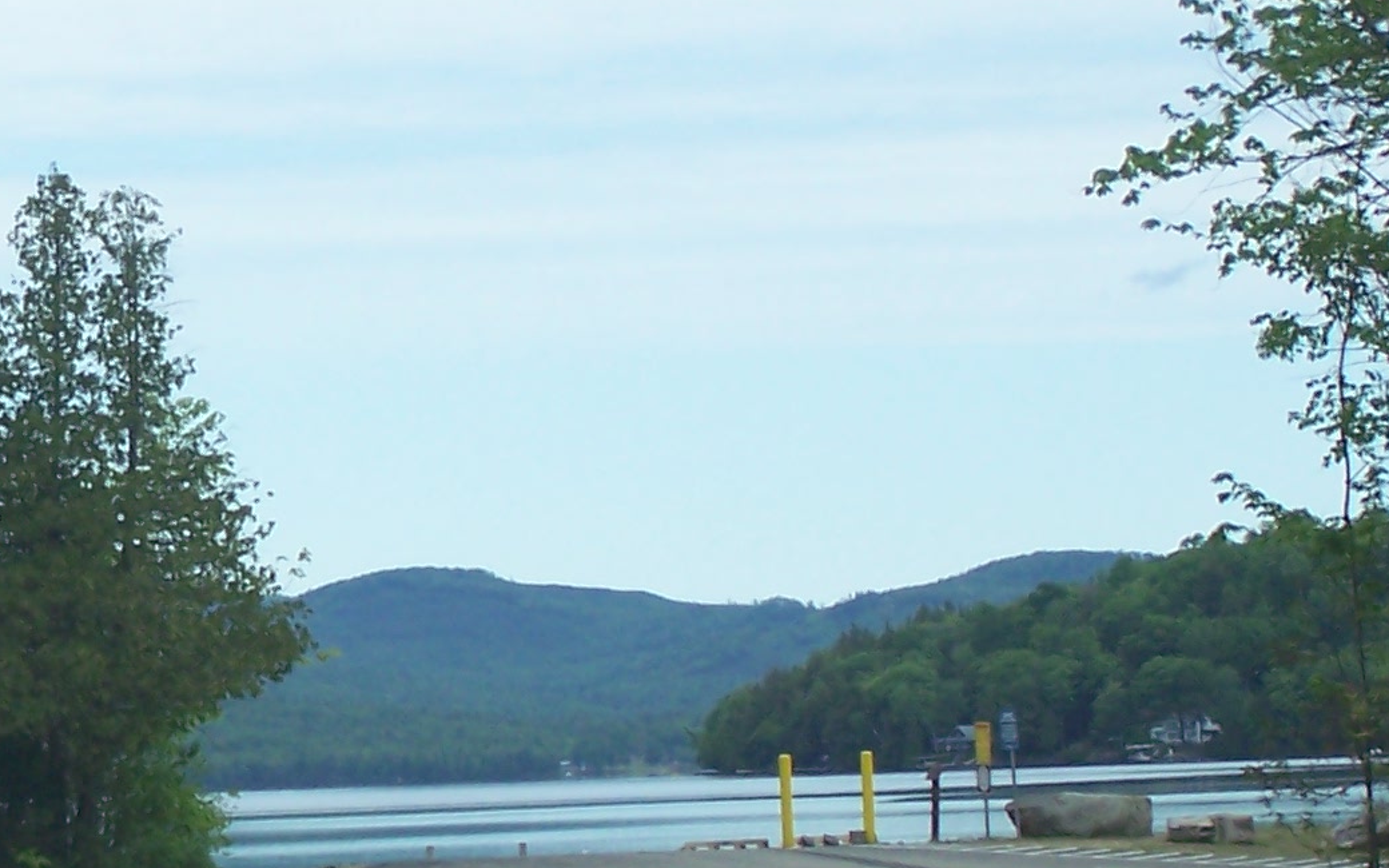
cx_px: -35
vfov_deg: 6.1
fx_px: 8177
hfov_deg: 9.6
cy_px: 455
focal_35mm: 216
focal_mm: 11.5
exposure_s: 1/400
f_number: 3.2
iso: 64
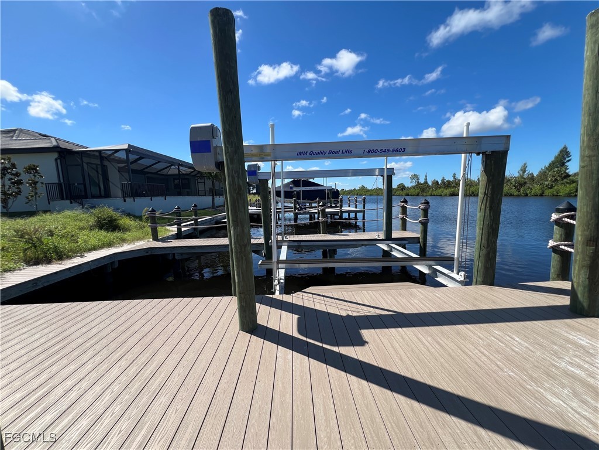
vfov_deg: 89.9
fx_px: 225
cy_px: 225
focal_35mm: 13
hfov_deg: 106.2
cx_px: 300
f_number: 1.8
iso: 32
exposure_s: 1/1263
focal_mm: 1.57
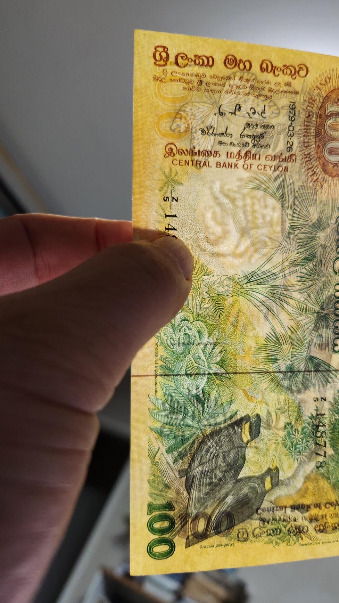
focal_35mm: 26
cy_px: 291
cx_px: 214
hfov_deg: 44.0
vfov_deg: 71.9
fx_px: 415
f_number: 1.8
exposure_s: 1/50
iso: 500
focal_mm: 5.4
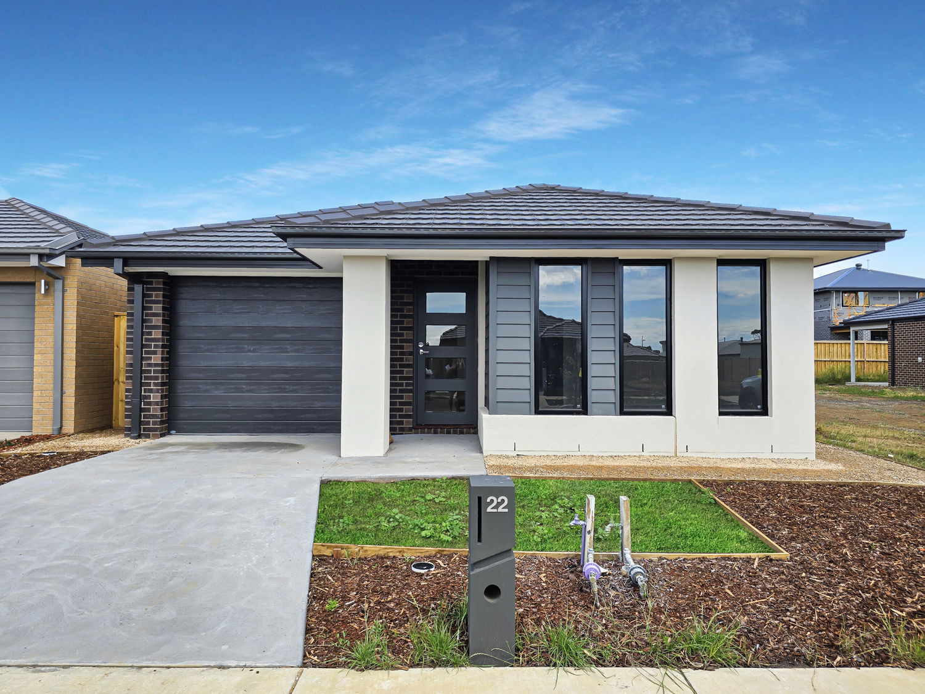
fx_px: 615
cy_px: 347
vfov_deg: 58.9
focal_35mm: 23
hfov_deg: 73.9
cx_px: 462
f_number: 1.7
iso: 12
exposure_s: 1/529
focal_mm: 6.3
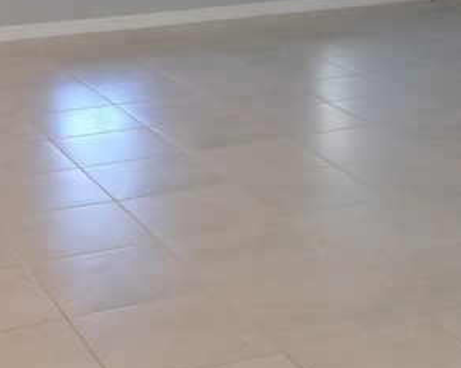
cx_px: 227
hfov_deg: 23.0
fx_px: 1132
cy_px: 198
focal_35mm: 83
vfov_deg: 18.5
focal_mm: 4.3
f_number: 3.2
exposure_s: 1/25
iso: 200
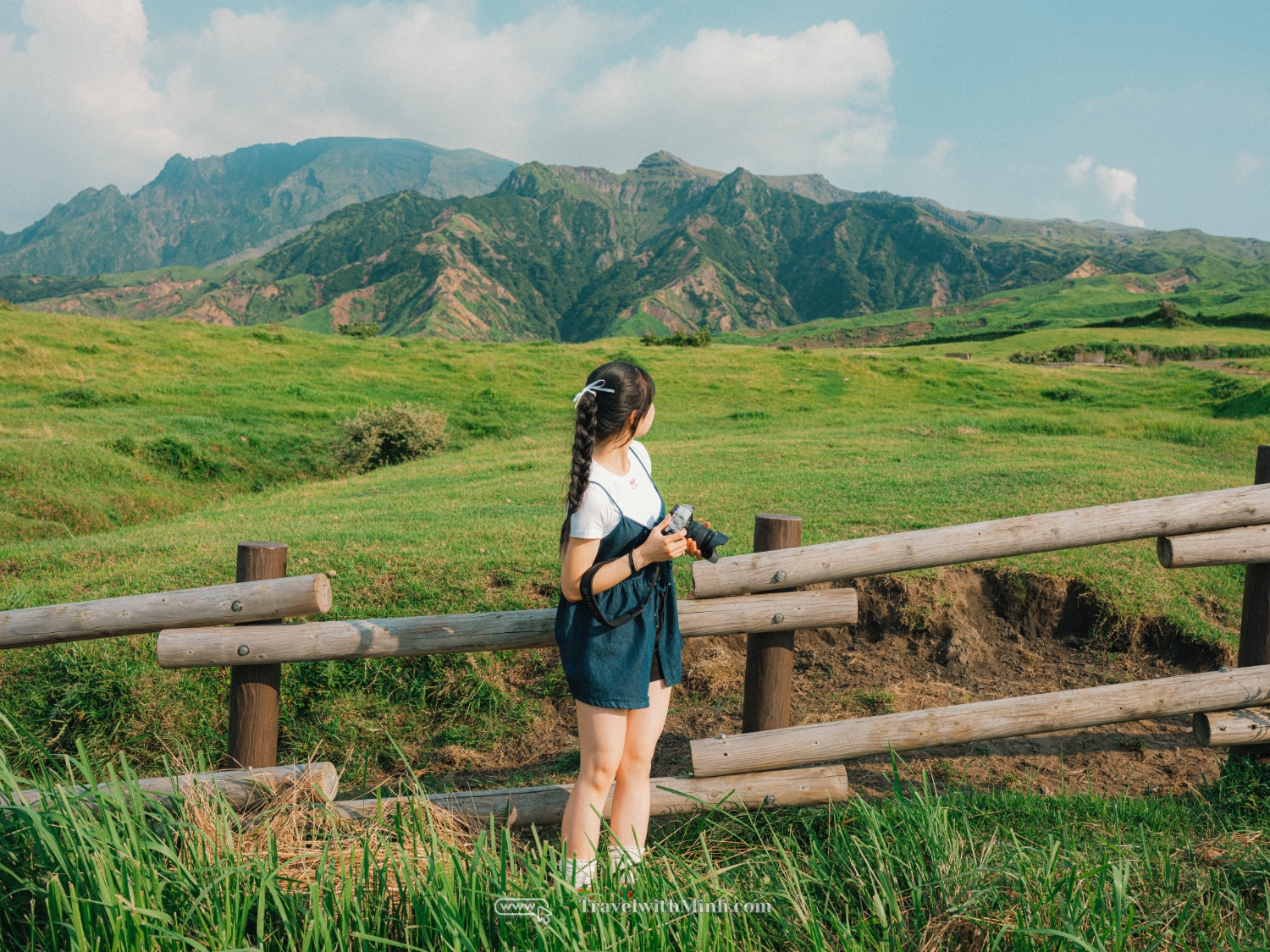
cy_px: 476
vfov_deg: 39.7
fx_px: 1321
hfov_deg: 51.4
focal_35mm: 36
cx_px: 635
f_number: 8
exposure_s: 1/250
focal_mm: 45
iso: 200
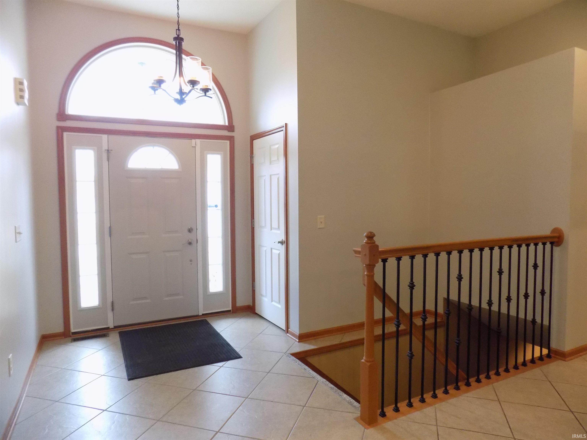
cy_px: 220
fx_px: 390
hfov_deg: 73.9
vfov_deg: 58.9
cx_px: 294
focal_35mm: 23
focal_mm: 4
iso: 360
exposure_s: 1/30
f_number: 3.1
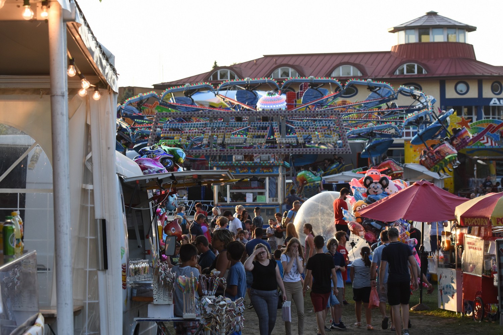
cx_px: 252
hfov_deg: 19.5
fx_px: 1467
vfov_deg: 13.0
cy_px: 168
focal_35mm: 105
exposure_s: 1/500
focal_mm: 70
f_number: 5.6
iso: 500
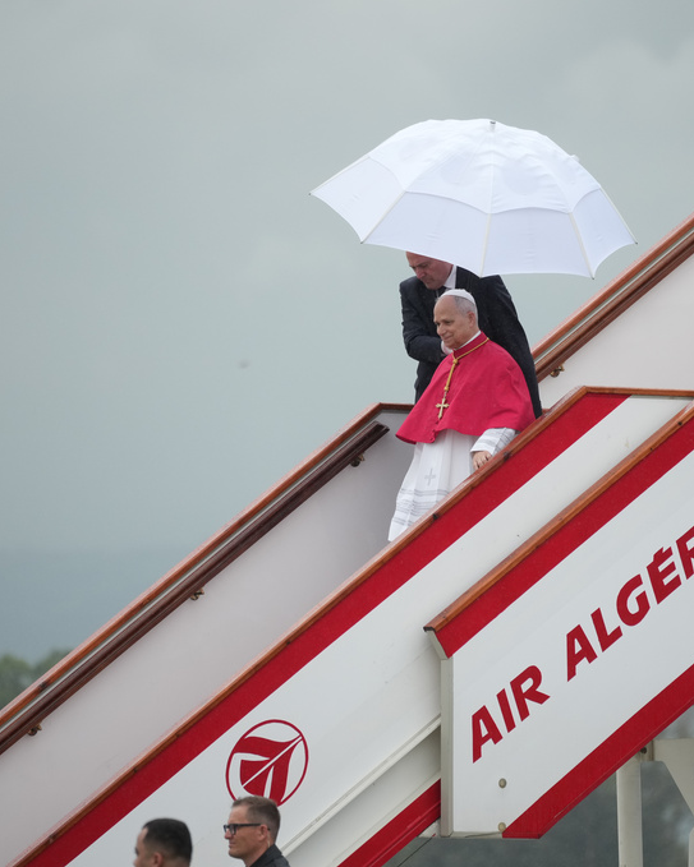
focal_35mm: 566
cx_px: 435
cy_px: 434
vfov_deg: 3.4
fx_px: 14535
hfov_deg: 2.7
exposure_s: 1/1600
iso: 1000
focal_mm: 400
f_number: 7.1
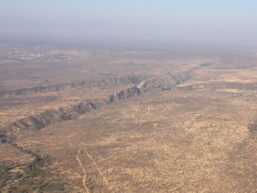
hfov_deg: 38.8
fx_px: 356
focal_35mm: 48
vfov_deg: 30.2
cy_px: 112
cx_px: 188
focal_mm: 4.15
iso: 32
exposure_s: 1/2083
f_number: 2.2
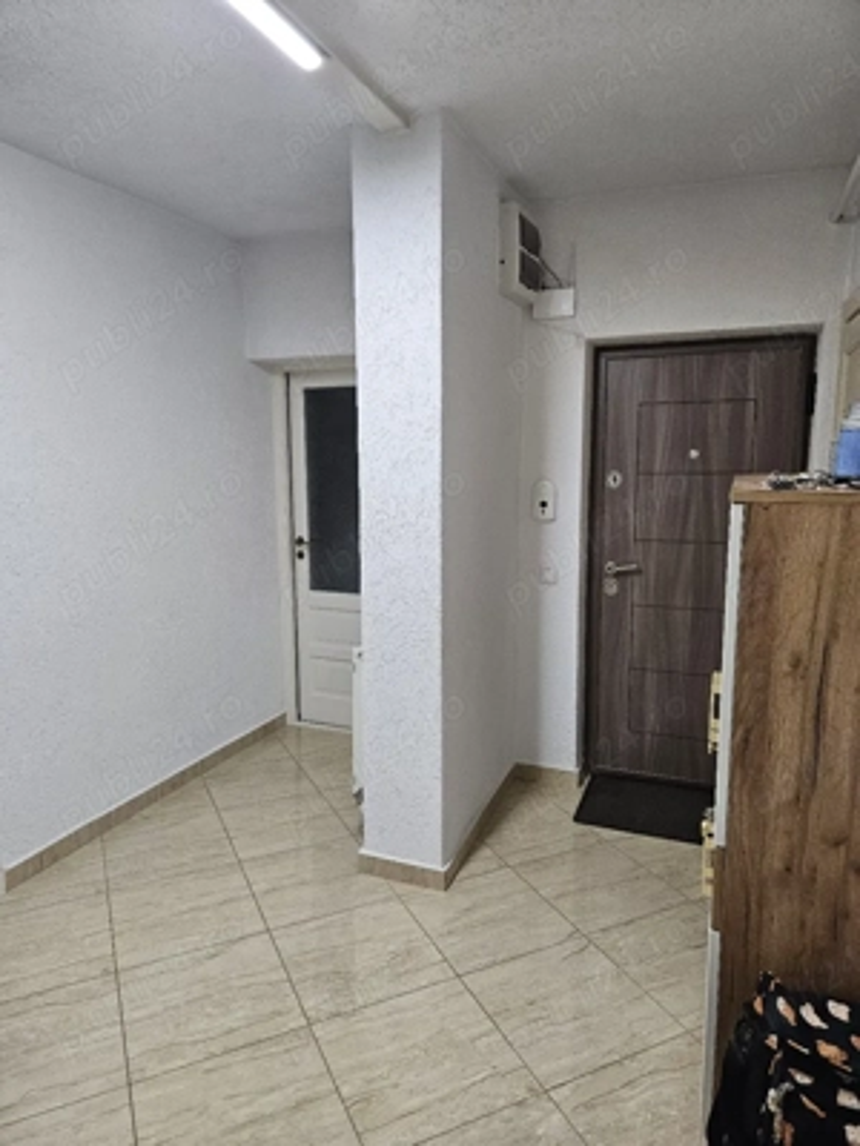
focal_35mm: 23
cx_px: 430
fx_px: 762
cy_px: 573
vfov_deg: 73.9
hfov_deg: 58.9
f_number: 1.8
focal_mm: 5.4
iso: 320
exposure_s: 1/143
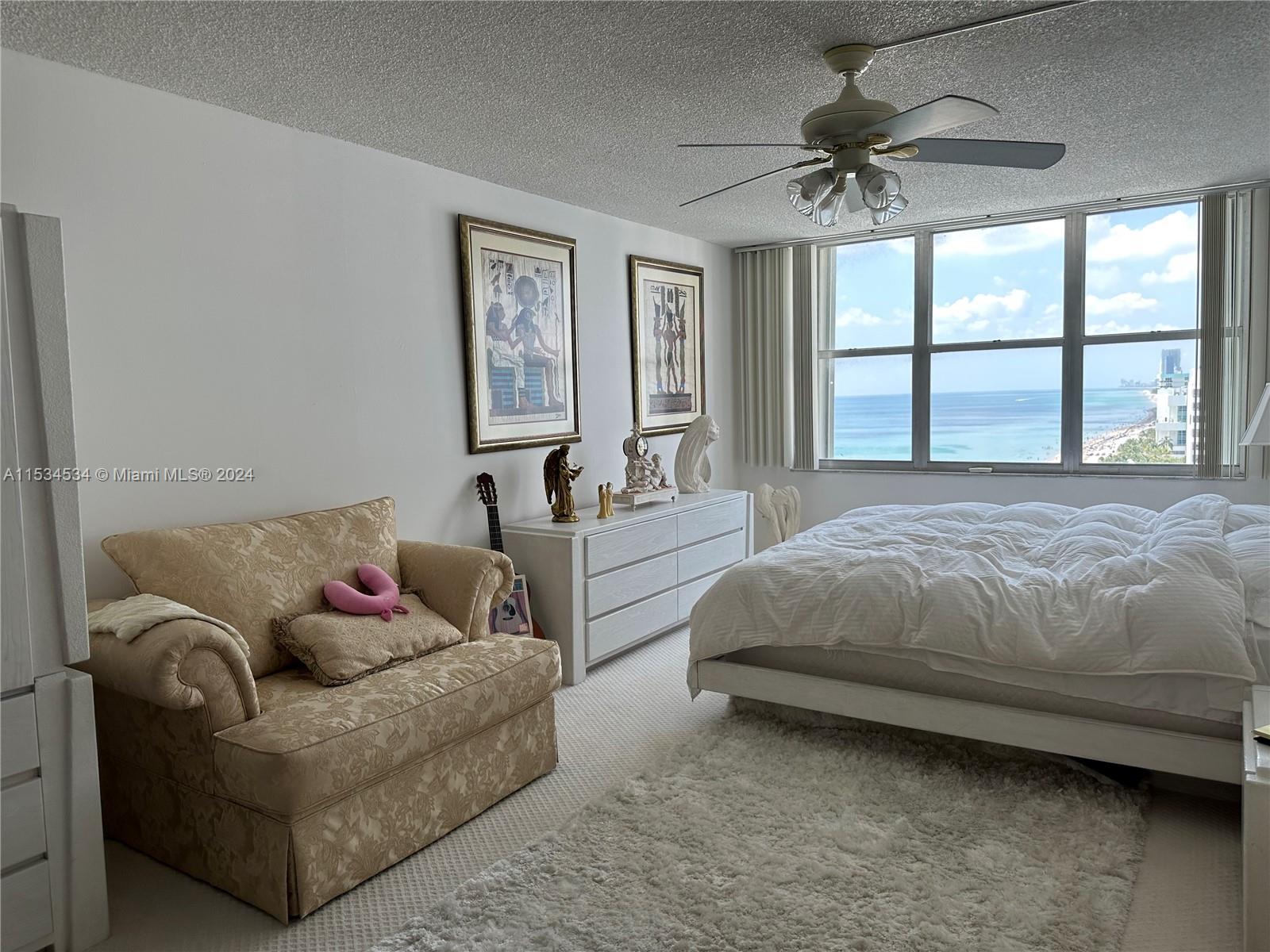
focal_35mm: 24
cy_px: 476
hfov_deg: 71.6
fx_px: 881
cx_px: 635
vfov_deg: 56.8
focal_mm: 6.86
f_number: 1.78
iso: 80
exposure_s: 1/503
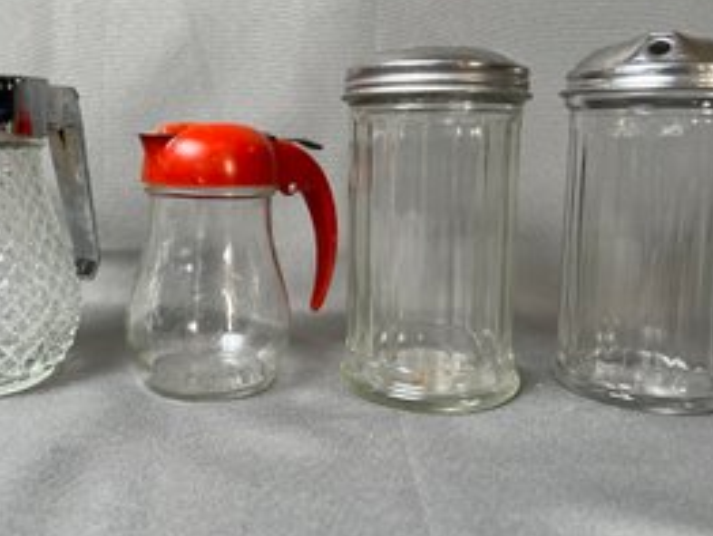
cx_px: 328
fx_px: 701
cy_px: 222
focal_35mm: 34
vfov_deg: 41.7
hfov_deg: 53.9
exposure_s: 1/120
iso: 80
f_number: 1.5
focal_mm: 5.7
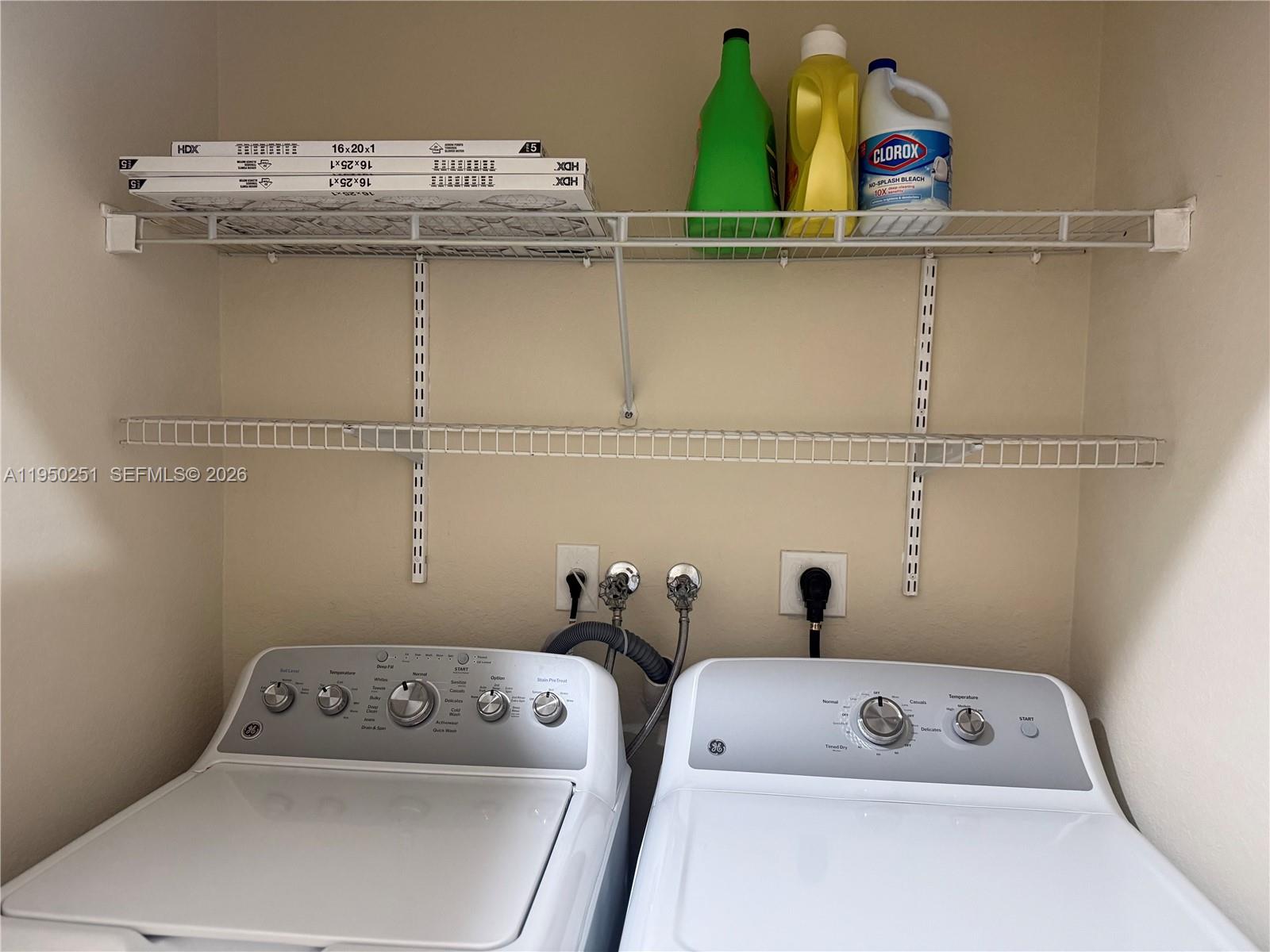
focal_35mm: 24
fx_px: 881
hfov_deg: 71.6
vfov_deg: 56.8
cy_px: 476
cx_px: 635
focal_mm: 6.76
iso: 320
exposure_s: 1/60
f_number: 1.78
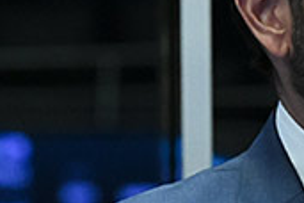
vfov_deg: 2.2
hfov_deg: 3.3
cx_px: 533
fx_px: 5294
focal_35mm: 627
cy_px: 256
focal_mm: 125
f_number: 5
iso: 5000
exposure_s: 1/160
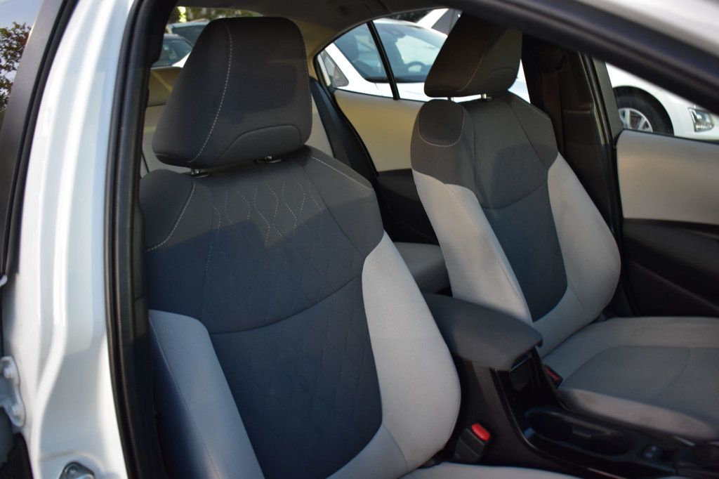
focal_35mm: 33
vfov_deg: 39.9
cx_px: 360
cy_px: 240
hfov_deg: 57.2
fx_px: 659
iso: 1600
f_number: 3.8
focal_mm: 22
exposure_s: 1/5
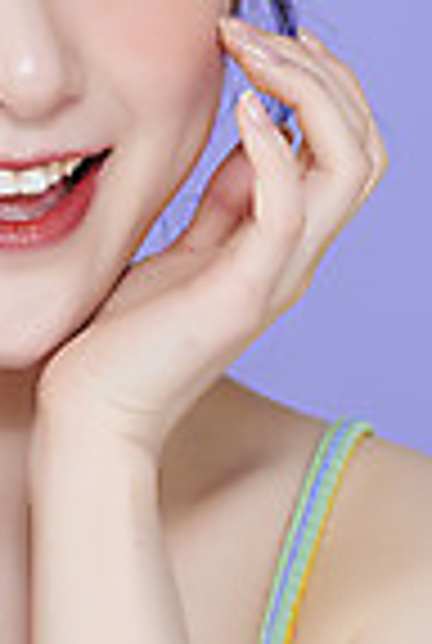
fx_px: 5248
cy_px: 108
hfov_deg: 4.7
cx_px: -29
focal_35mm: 293
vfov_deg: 7.0
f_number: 11
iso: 64
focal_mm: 105
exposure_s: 1/125
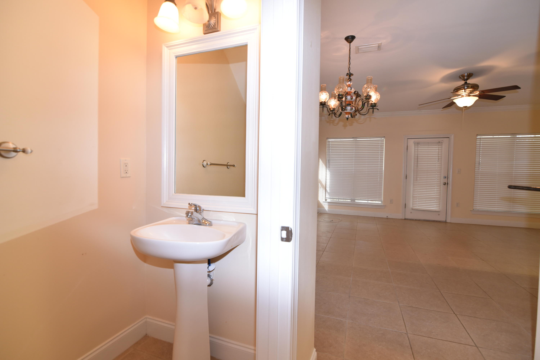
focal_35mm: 16
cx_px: 270
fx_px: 240
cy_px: 180
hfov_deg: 96.7
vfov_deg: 73.8
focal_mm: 16
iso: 800
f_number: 4.5
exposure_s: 1/80
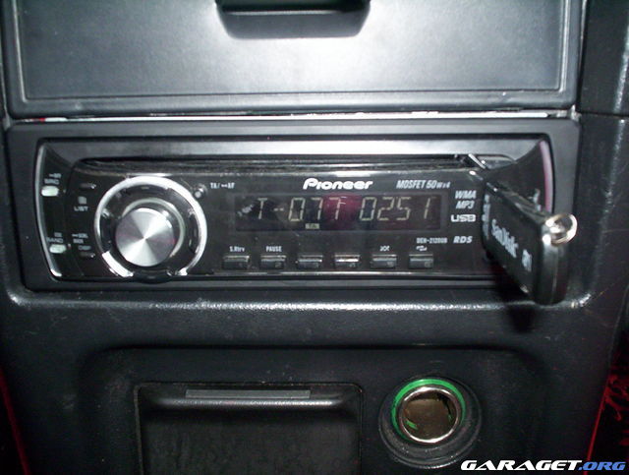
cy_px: 238
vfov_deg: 37.9
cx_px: 314
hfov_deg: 48.9
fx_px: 692
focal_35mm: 38
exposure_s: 1/60
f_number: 4.5
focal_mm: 4.99
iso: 140
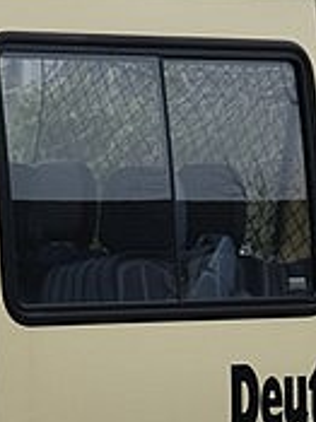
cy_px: 422
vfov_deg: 6.5
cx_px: -179
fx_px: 3729
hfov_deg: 4.8
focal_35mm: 306
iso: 400
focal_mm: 62
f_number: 8
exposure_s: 1/250
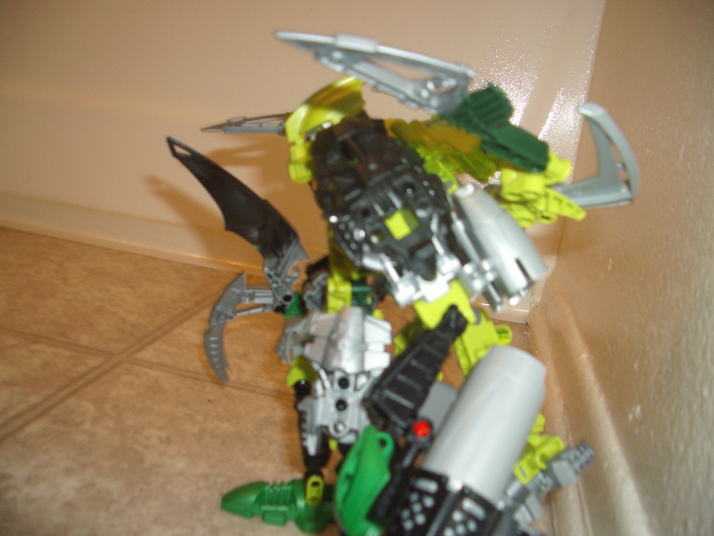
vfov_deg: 40.7
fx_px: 722
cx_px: 357
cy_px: 268
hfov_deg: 52.6
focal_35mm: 35
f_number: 2.6
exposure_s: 1/60
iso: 100
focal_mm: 5.8
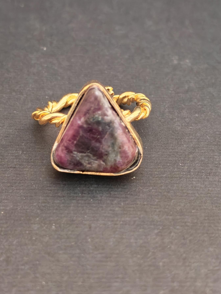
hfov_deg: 18.9
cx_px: 121
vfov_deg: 25.0
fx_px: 664
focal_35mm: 78
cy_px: 166
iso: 2500
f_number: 1.9
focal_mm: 6.12
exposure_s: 1/60
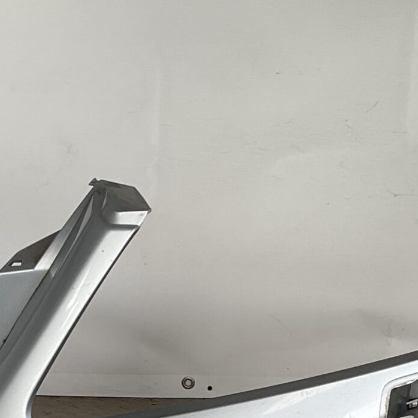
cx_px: 78
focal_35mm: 94
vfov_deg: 17.7
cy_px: 482
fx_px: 1284
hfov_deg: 18.3
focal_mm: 3
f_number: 1.8
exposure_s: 1/100
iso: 20
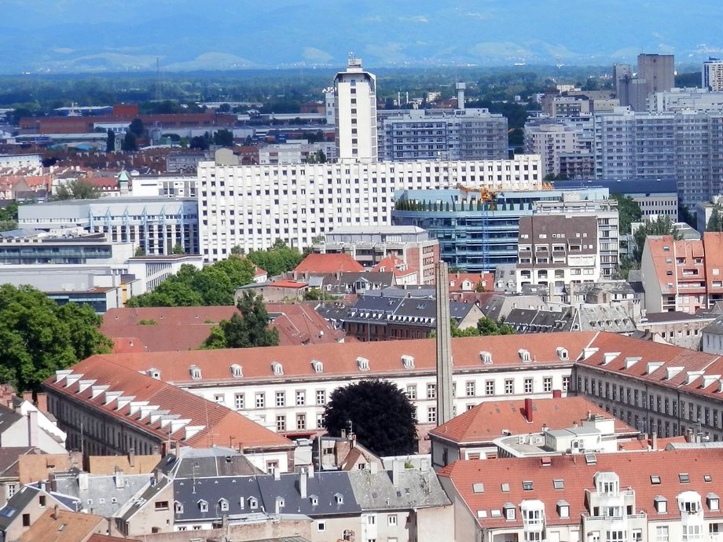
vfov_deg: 9.7
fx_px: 3196
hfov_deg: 12.8
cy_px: 338
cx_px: 585
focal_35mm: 153
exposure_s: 1/500
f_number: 4.8
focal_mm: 15.8
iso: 80
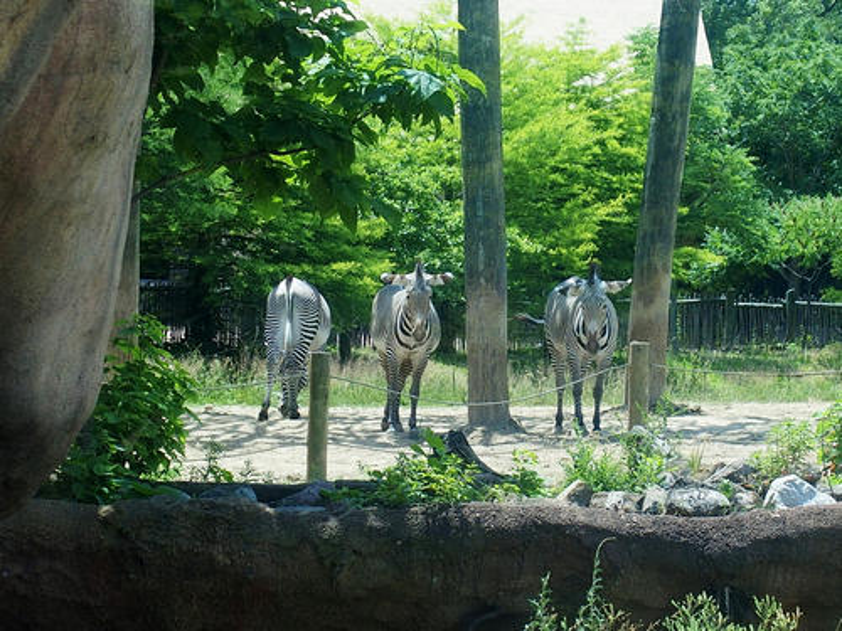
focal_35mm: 100
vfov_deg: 14.8
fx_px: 2432
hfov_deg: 19.6
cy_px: 316
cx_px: 421
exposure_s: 1/400
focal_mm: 21.2
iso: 100
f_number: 3.5
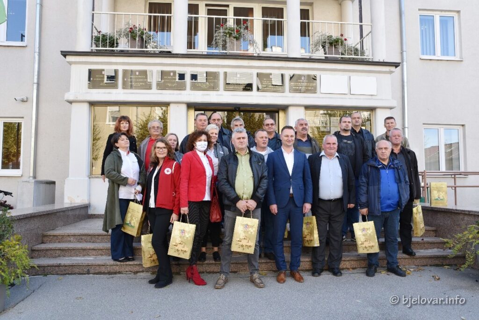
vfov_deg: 45.0
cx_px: 240
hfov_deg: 63.6
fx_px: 386
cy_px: 160
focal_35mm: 29
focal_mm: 29
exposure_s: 1/200
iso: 400
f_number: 7.1
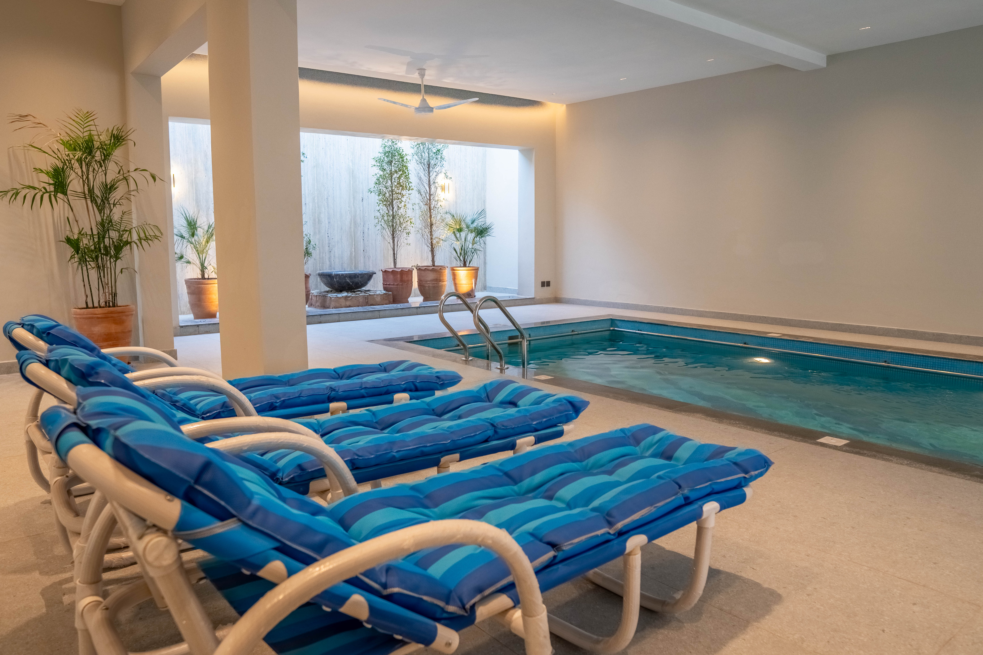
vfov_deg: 53.1
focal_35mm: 24
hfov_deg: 73.7
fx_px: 655
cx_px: 492
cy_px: 328
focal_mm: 16
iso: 800
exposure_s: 1/4000
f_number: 2.8
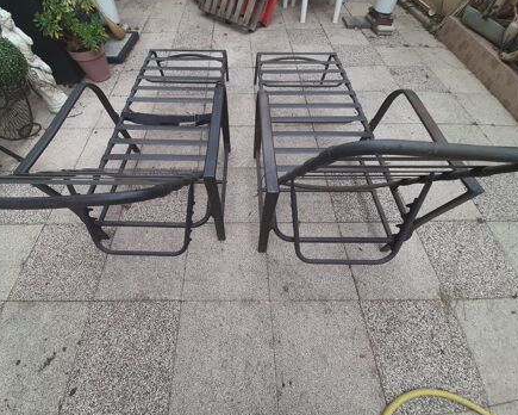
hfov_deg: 100.5
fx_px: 215
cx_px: 238
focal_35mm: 14
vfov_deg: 88.0
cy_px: 209
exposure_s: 1/50
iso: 50
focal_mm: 1.42
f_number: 2.2
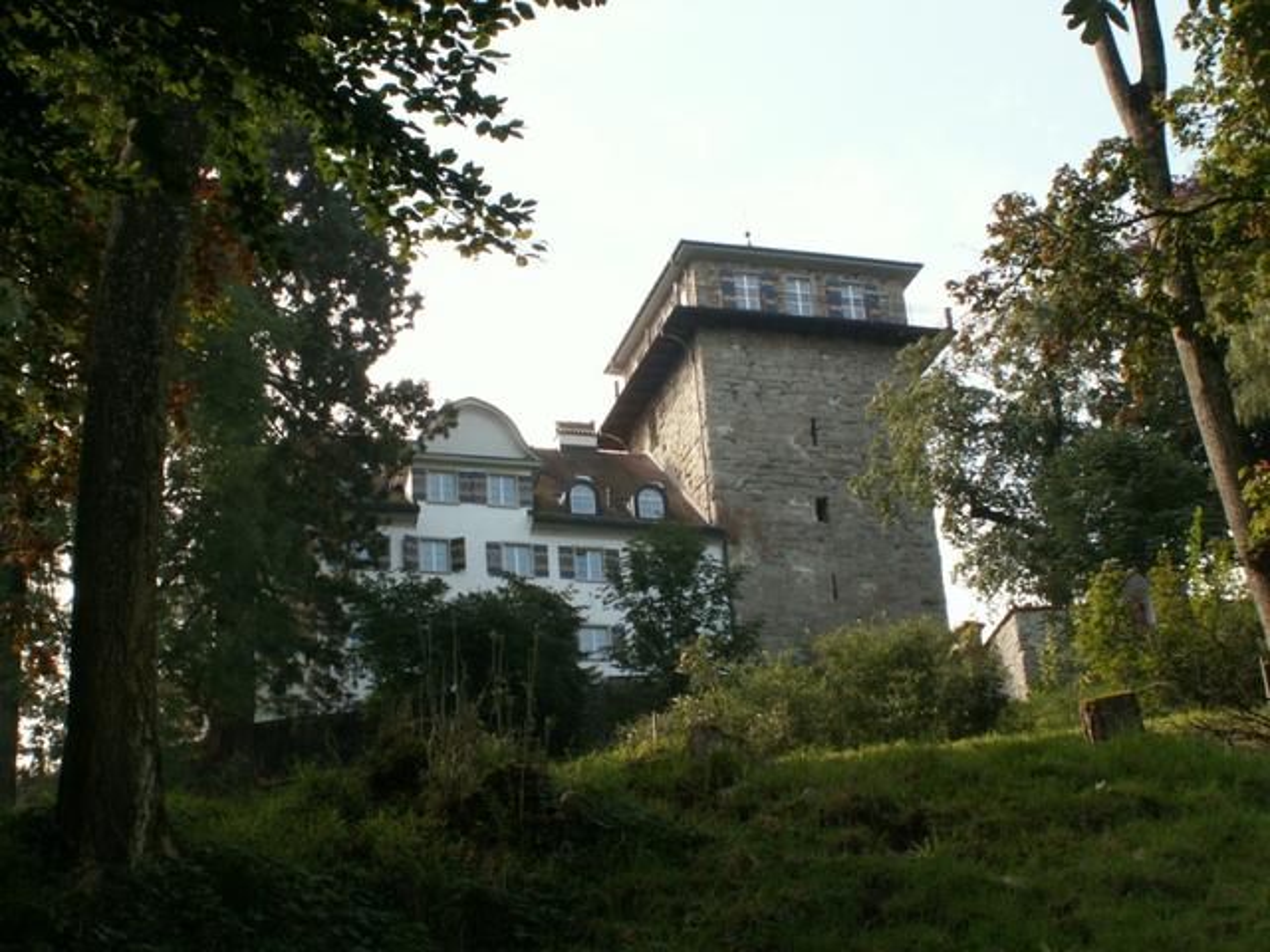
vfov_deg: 24.4
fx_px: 2201
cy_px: 476
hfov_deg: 32.2
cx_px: 635
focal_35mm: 60
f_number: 7.1
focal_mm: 10.01
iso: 50
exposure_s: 1/50
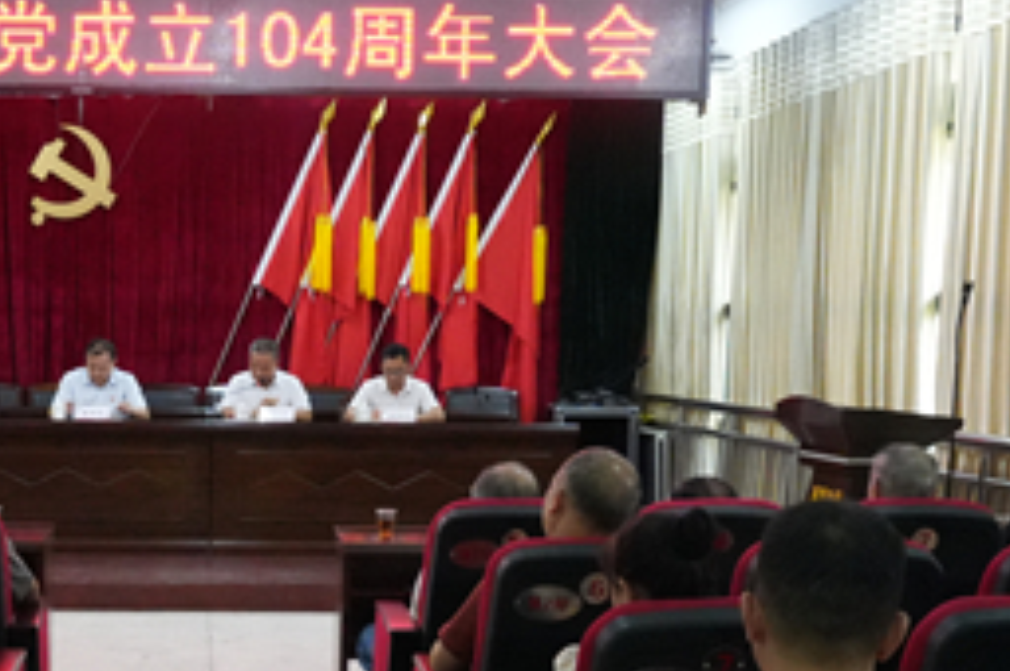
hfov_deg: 31.7
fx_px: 1709
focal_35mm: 61
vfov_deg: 21.6
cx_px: 146
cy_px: 622
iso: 12800
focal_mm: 24
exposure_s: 1/250
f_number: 5.6
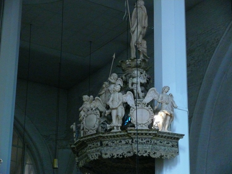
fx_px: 630
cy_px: 87
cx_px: 116
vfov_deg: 15.7
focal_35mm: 94
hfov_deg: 20.9
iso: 800
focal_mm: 19.9
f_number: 3.2
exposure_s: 1/13
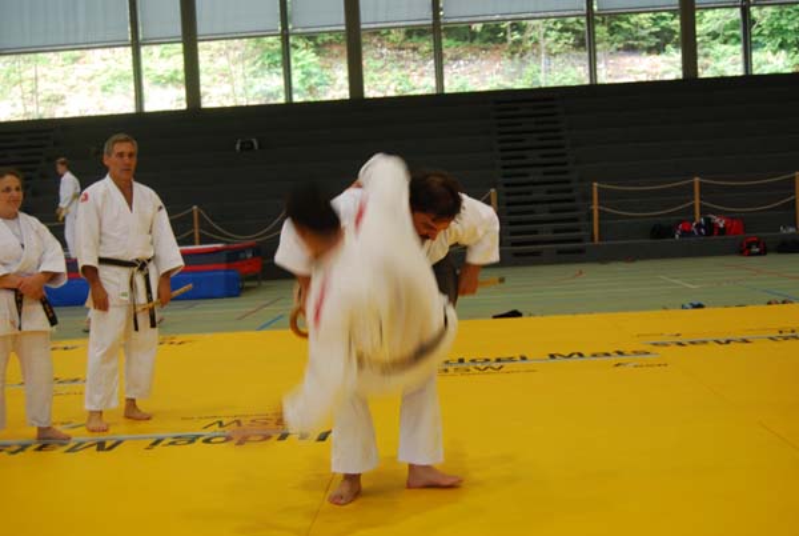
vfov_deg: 28.2
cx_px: 400
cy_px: 268
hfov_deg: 41.1
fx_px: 1067
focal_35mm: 48
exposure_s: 1/30
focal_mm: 32
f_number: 4.5
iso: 250
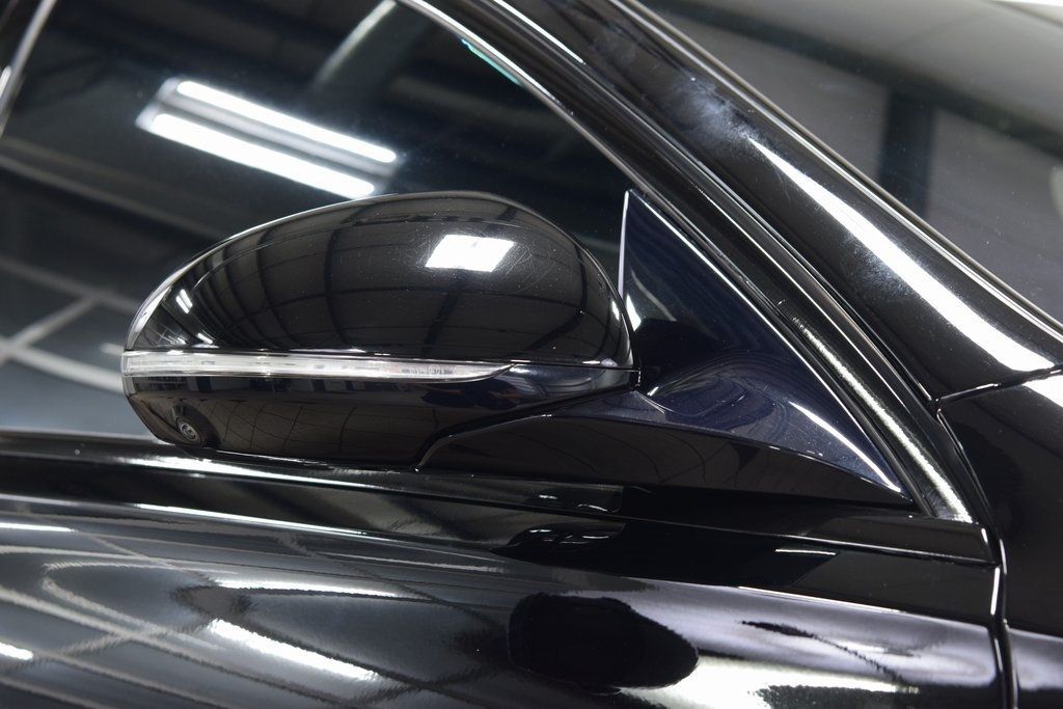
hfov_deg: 26.0
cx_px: 532
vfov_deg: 17.5
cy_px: 354
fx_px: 2303
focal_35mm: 78
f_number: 6.3
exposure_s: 1/15
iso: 900
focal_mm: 52
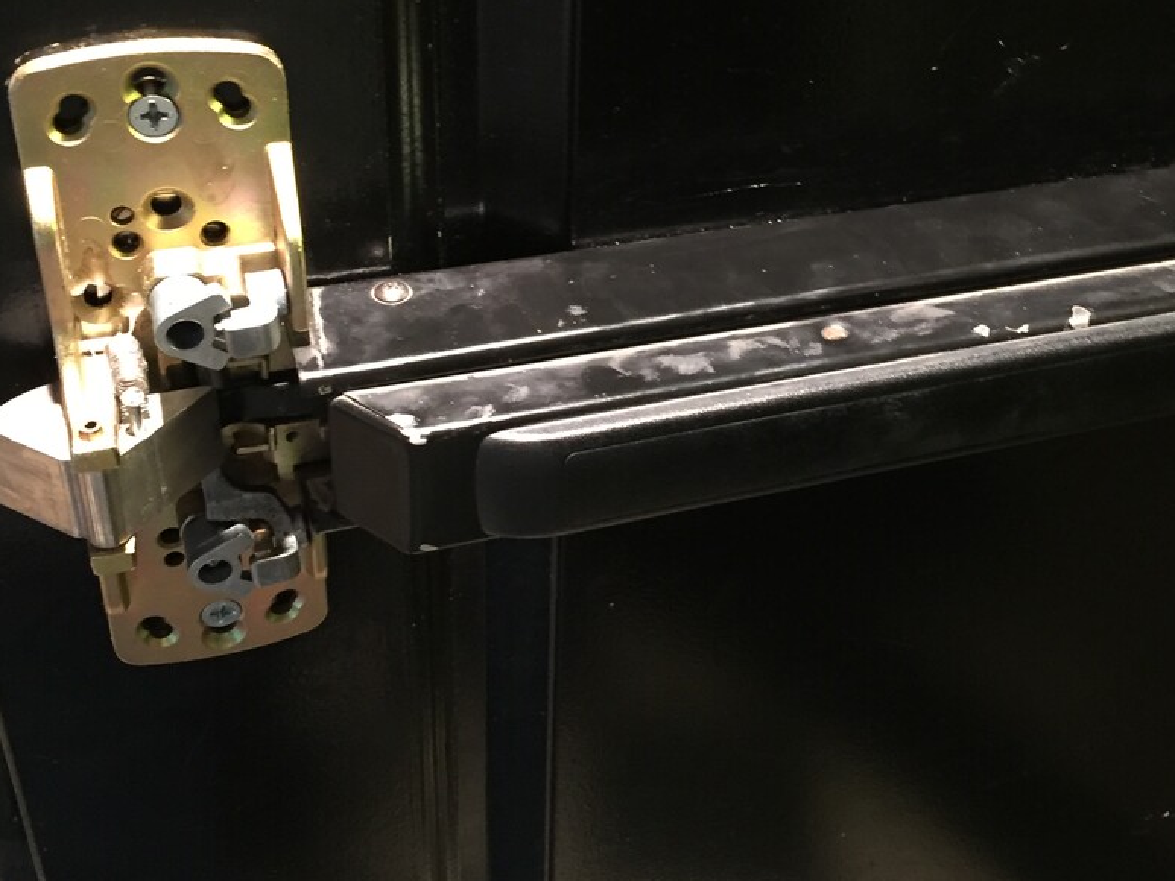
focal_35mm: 45
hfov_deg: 42.0
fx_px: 1528
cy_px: 289
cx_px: 666
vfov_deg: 31.9
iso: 250
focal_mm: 4.15
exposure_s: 1/17
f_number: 2.2
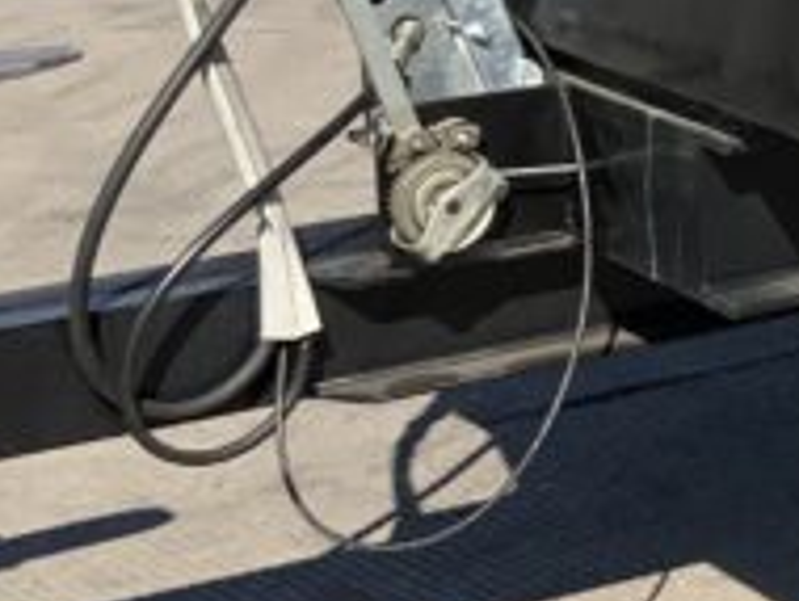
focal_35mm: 156
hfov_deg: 11.4
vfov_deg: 9.4
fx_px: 3605
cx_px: 1602
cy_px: -147
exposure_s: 1/2058
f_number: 1.8
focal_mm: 3
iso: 16
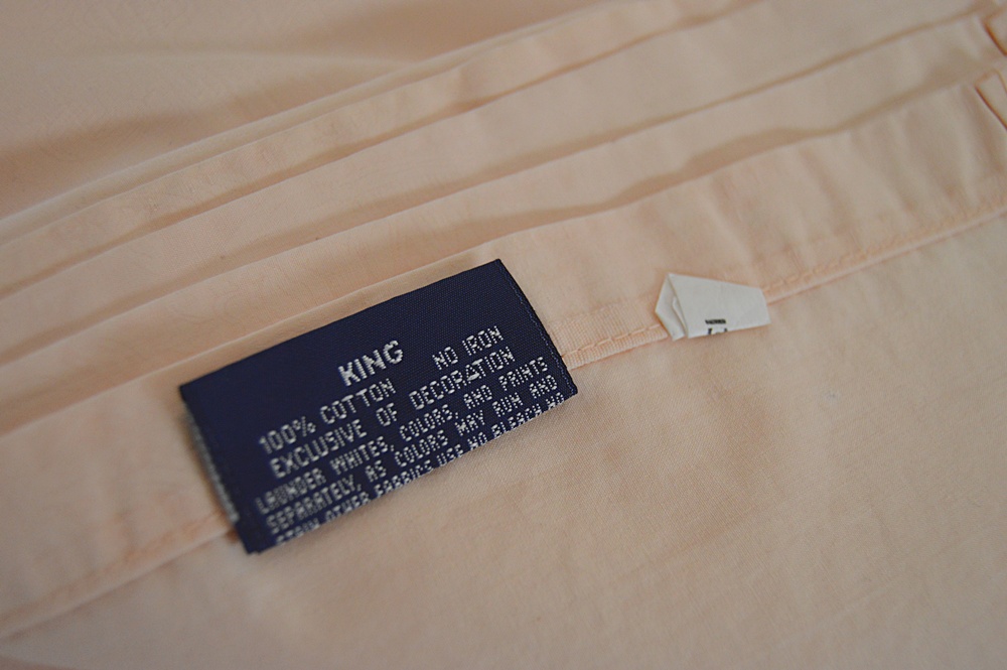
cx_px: 504
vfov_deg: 34.2
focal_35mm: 39
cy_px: 335
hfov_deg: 49.6
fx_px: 1090
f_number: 4
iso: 900
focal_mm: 26
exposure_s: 1/60
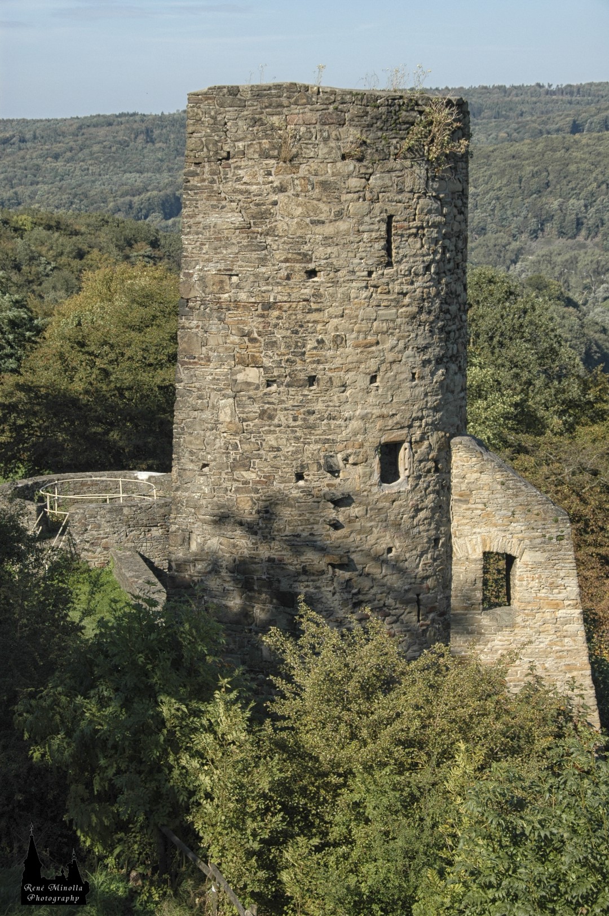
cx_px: 304
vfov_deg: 26.0
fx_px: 1982
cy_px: 458
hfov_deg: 17.5
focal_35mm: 78
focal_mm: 52
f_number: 9
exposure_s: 1/320
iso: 200
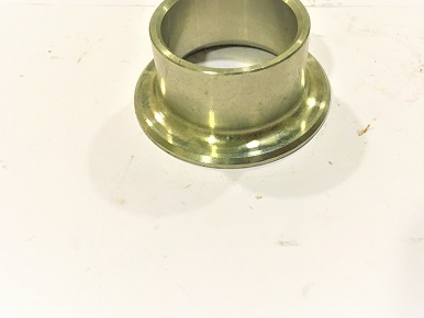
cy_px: 109
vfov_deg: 35.7
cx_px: 228
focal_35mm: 40
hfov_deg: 46.7
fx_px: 490
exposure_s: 1/33
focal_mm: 4.15
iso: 100
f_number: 2.2
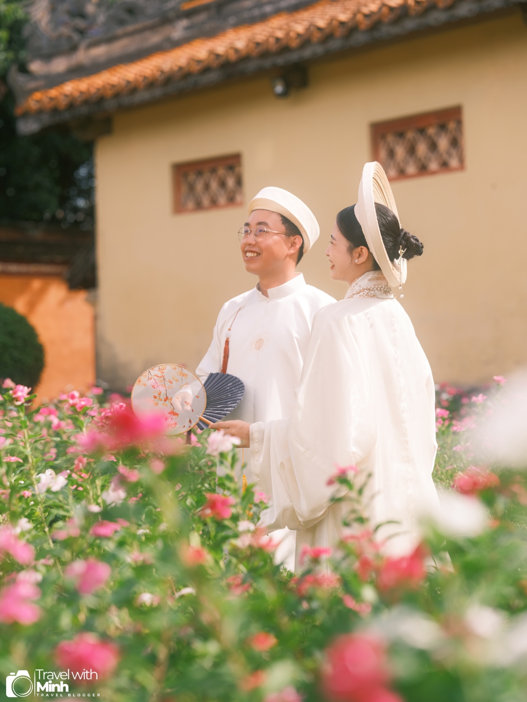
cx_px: 264
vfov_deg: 22.5
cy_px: 351
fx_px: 1766
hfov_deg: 17.0
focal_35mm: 87
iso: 200
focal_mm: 110
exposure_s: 1/550
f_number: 4
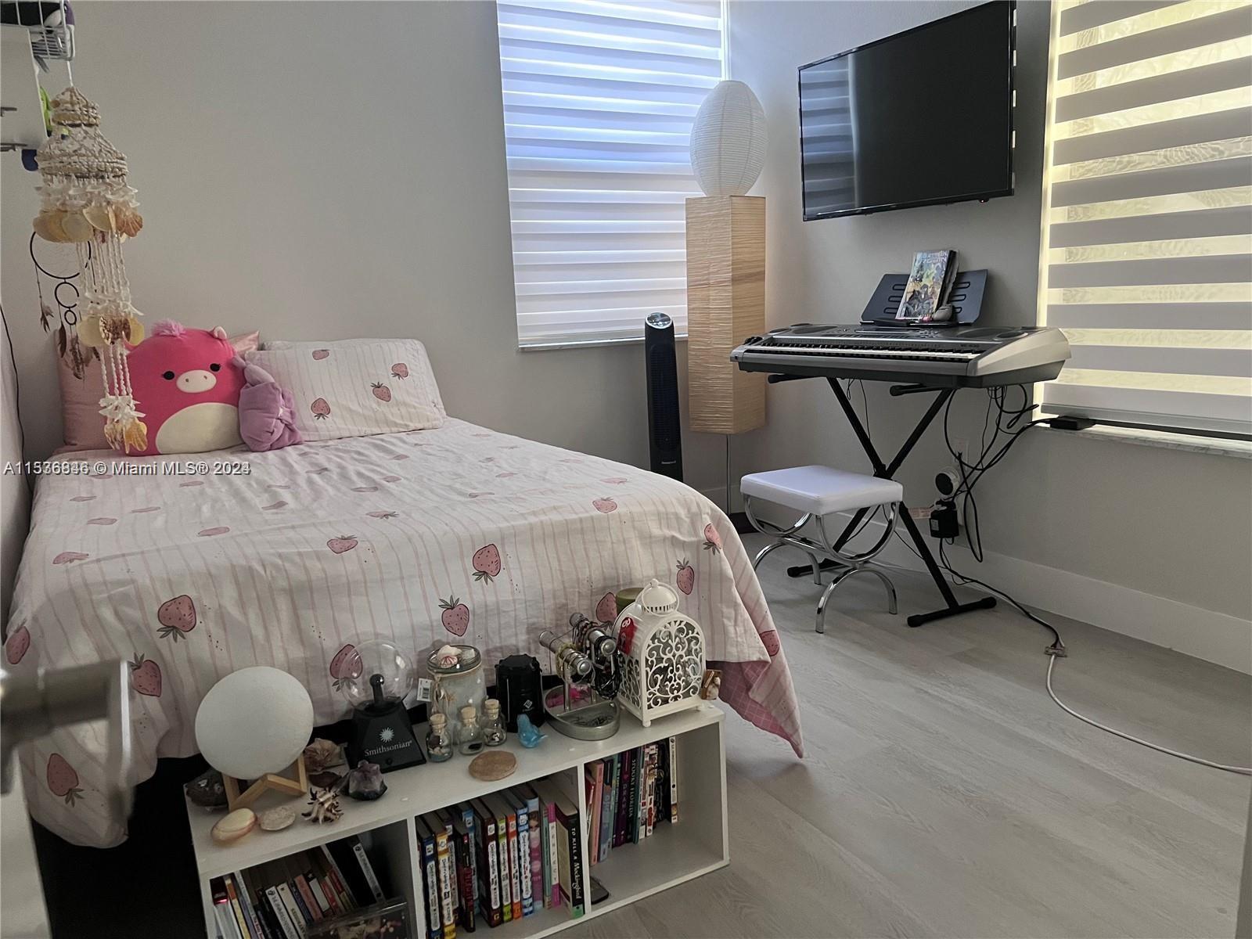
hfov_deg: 67.3
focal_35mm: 26
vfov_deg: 53.1
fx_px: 940
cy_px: 470
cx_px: 626
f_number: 1.5
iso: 400
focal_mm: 5.7
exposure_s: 1/60
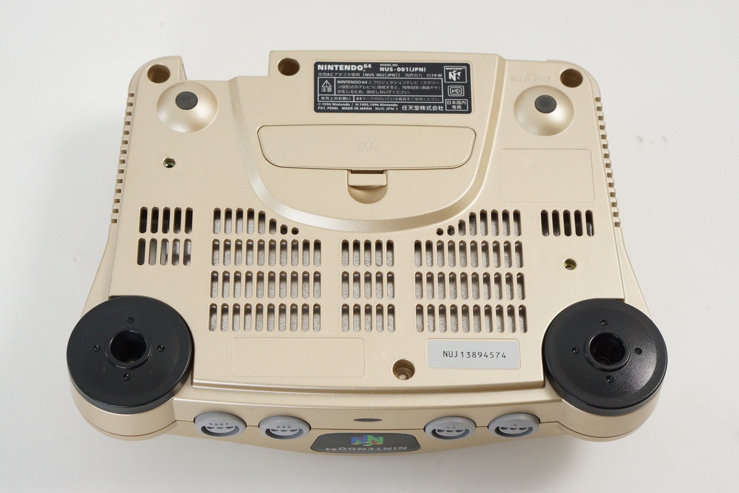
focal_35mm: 75
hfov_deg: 27.0
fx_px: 1539
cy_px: 246
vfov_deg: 18.2
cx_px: 370
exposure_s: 1/80
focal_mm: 50
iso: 800
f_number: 6.3
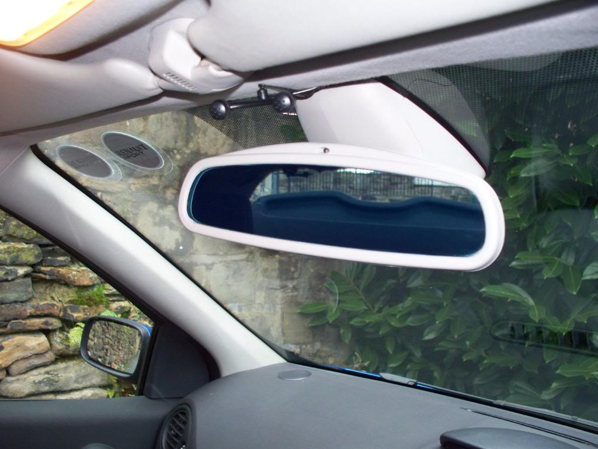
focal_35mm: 36
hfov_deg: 51.3
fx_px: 622
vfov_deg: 39.7
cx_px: 299
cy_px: 224
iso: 200
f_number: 2.8
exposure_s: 1/30
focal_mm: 7.5
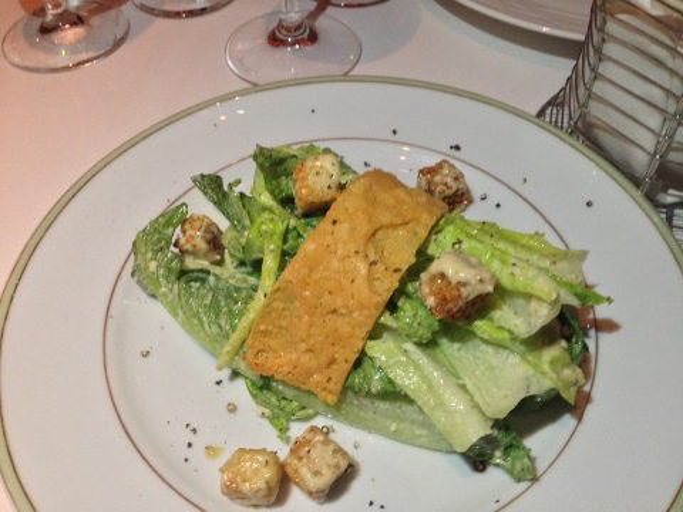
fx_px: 651
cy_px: 256
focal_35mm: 33
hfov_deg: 55.4
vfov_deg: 42.9
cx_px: 342
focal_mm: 4.12
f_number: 2.4
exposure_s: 1/20
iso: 400
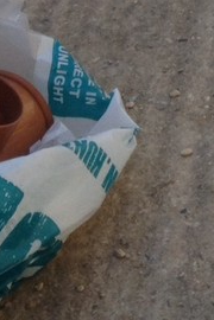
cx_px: 547
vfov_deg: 10.3
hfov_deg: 7.0
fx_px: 1641
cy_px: -331
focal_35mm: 184
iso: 50
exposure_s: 1/673
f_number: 2.4
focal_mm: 4.28
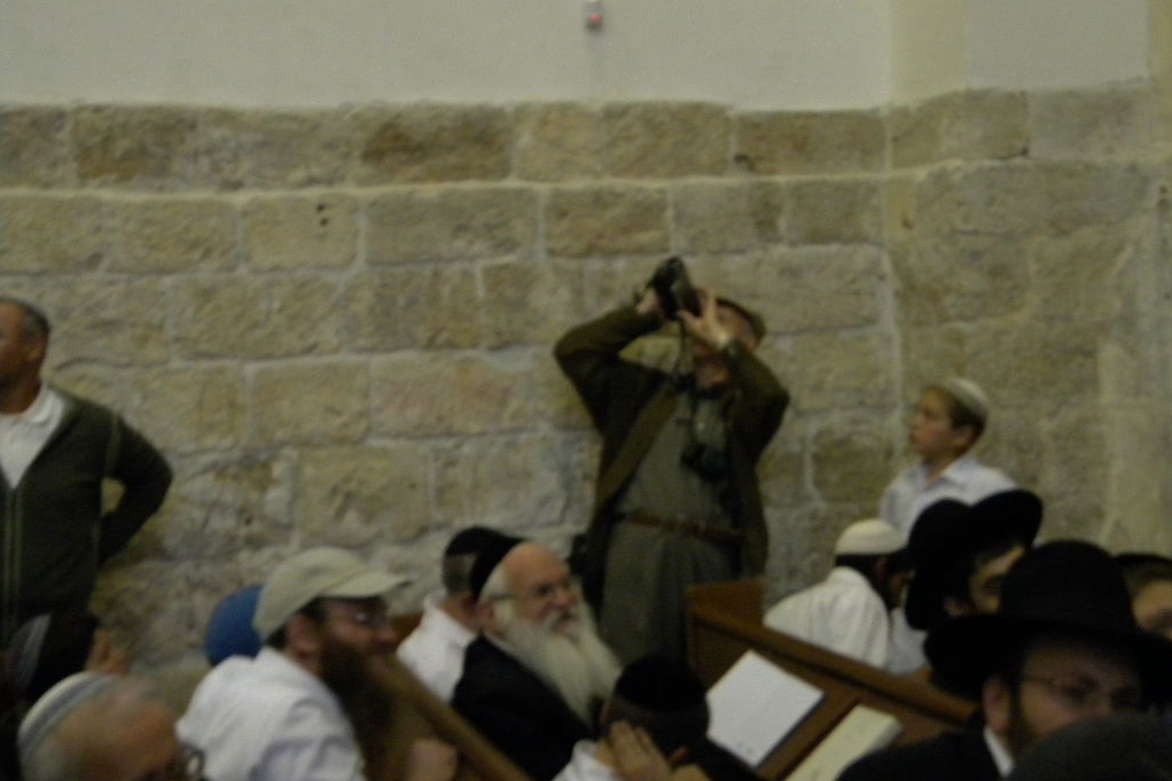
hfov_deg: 40.3
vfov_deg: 27.5
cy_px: 415
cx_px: 586
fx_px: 1595
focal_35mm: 49
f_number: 3.9
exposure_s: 1/40.1
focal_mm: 8.6
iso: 400
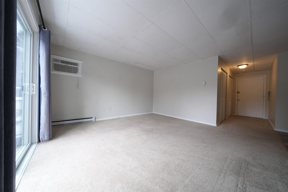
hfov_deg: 112.6
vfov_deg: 90.0
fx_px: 96
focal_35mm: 12
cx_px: 144
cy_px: 96
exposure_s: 1/30
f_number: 11
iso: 2000
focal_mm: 12
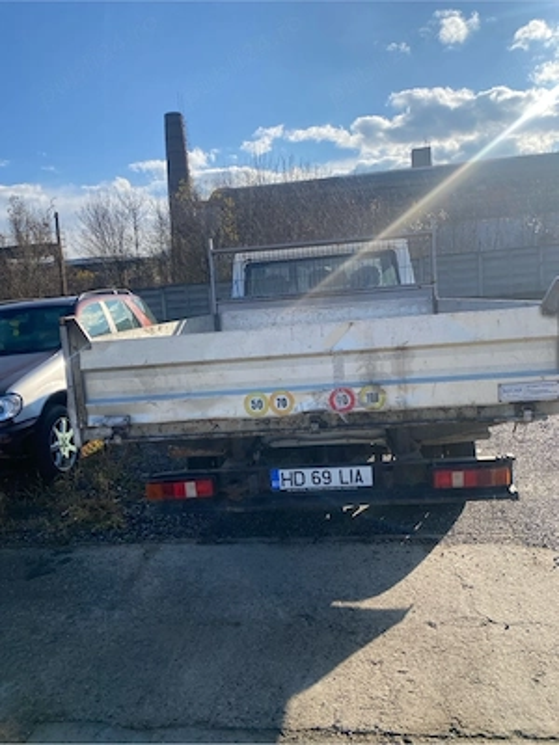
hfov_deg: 53.1
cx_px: 280
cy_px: 372
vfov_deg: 67.3
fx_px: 560
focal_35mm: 26
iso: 32
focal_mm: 4.25
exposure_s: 1/2625
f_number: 1.8
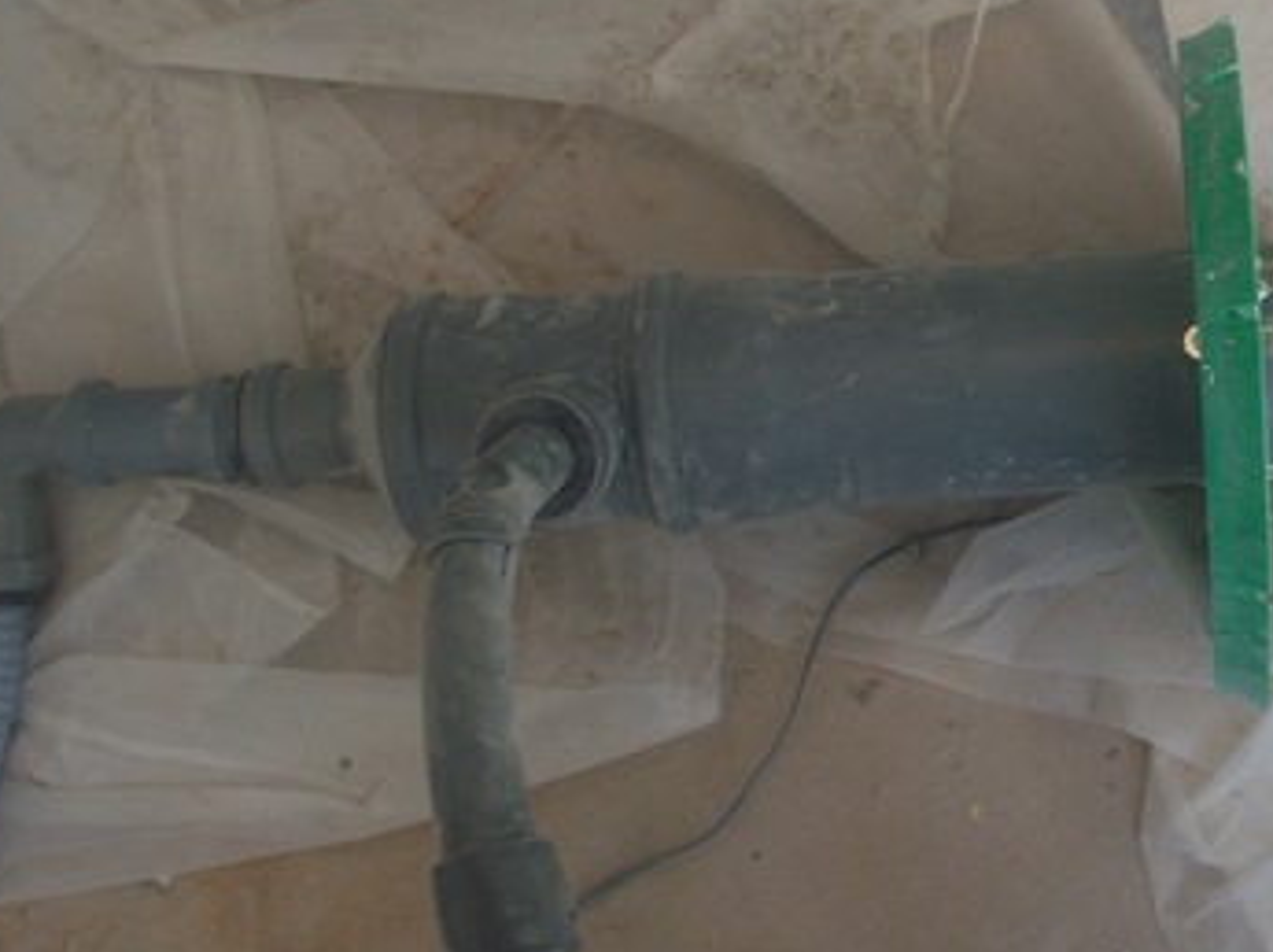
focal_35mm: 65
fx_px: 2388
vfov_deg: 22.5
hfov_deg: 29.0
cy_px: 428
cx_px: 1066
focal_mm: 6.3
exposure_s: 1/80
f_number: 3.1
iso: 80
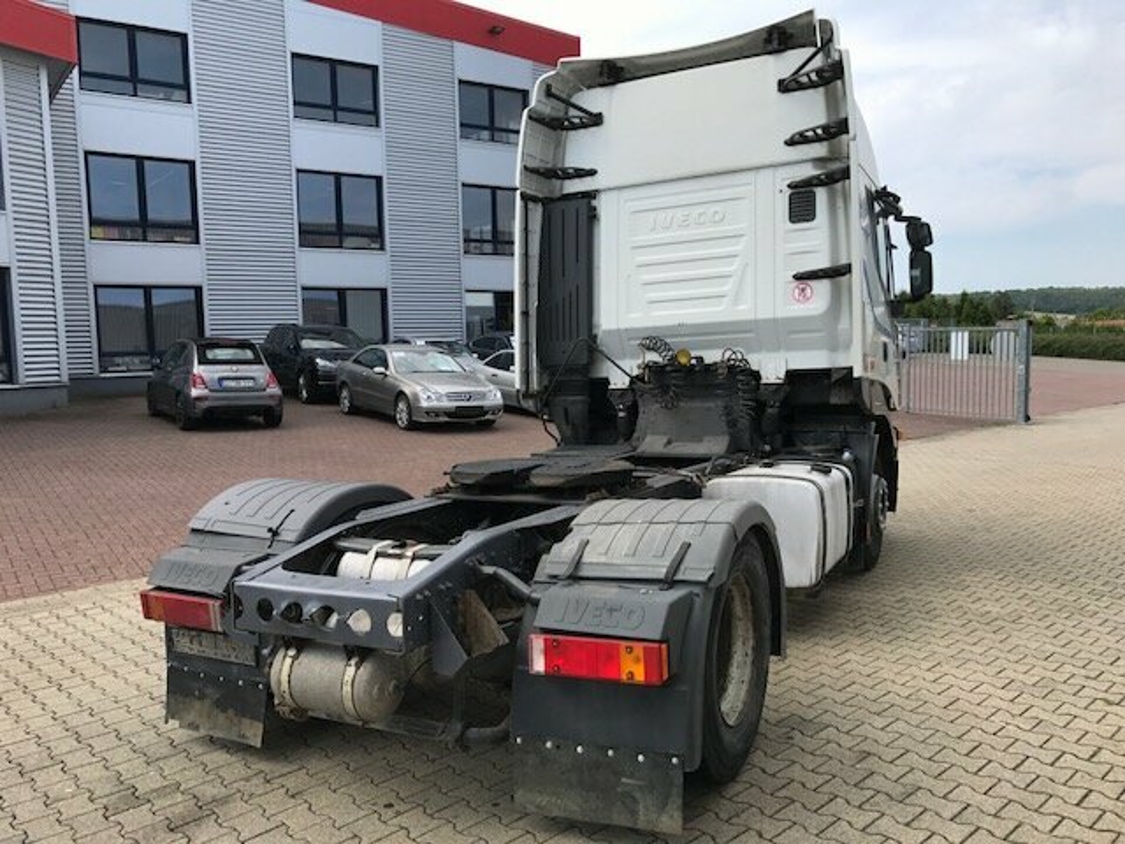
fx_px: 910
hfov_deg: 63.4
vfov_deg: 49.7
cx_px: 562
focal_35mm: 28
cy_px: 422
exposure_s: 1/1429
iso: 20
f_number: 1.8
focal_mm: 3.99
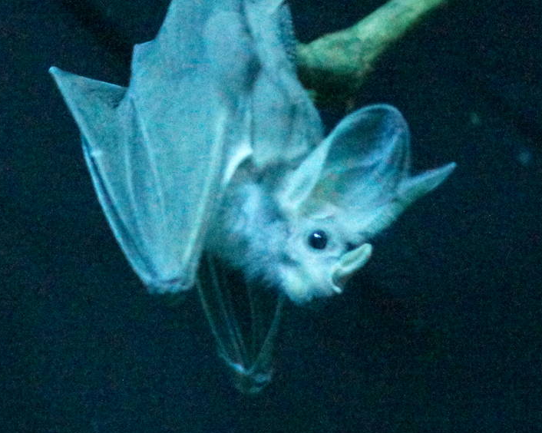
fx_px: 5627
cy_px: 218
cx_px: 308
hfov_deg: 5.5
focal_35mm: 351
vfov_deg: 4.4
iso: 12800
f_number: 5
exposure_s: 1/5
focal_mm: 110
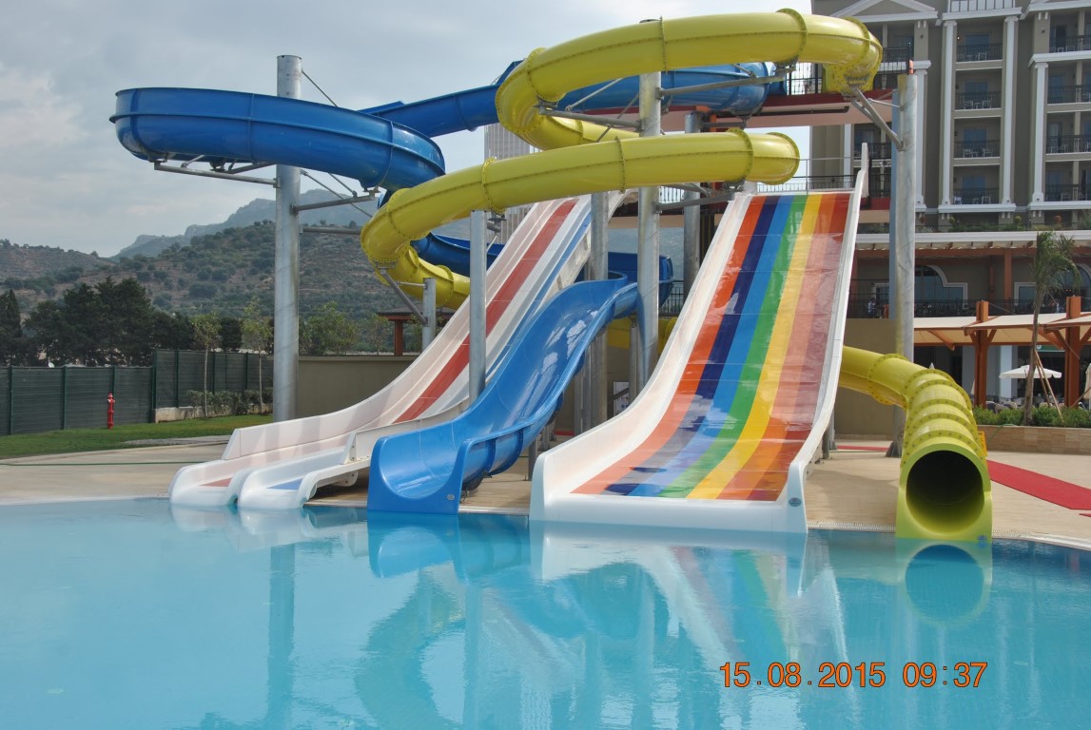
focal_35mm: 40
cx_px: 546
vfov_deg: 33.1
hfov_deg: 47.9
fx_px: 1229
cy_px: 365
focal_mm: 27
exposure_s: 1/250
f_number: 8
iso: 100
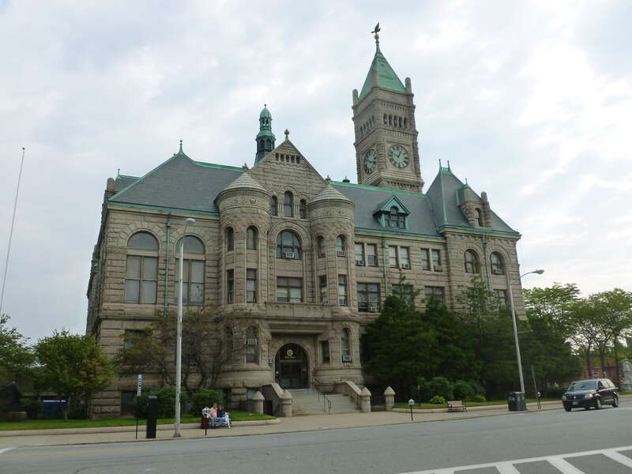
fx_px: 511
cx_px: 316
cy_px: 237
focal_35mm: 28
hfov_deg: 63.4
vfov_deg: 49.7
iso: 160
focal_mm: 5
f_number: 3.3
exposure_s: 1/640
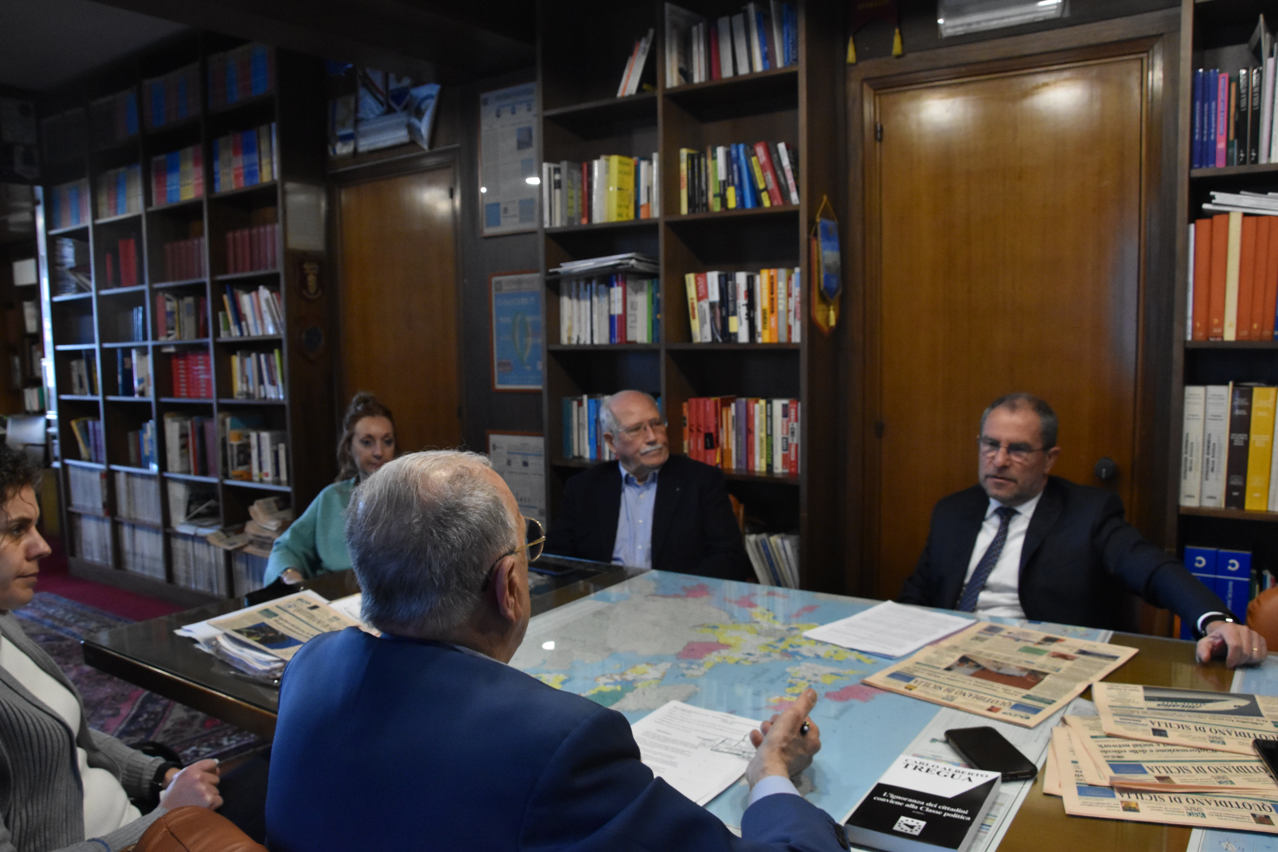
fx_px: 958
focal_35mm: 27
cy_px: 426
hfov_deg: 67.4
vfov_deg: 47.9
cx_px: 639
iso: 3200
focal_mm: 18
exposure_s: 1/80
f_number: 8
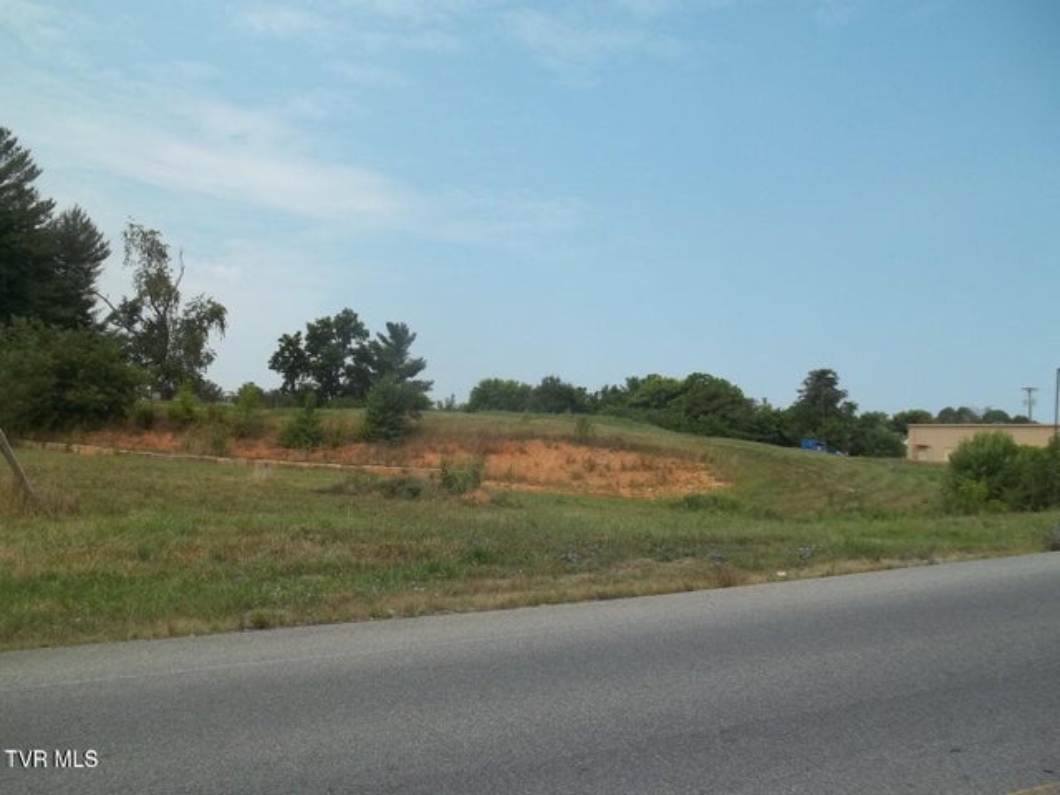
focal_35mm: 33
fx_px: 1011
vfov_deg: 42.9
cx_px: 530
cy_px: 398
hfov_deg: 55.4
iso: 64
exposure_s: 1/160
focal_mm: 5.9
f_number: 8
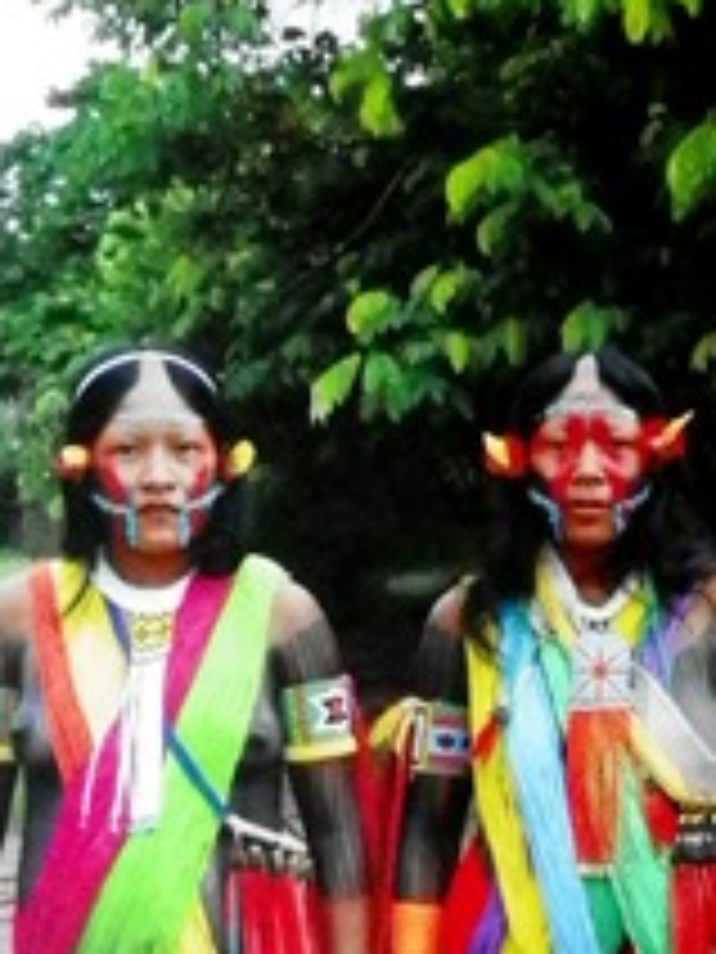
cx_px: 360
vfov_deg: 33.5
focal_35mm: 55
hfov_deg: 26.6
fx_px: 1517
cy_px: 814
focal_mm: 4.6
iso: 800
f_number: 2.8
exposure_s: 1/25
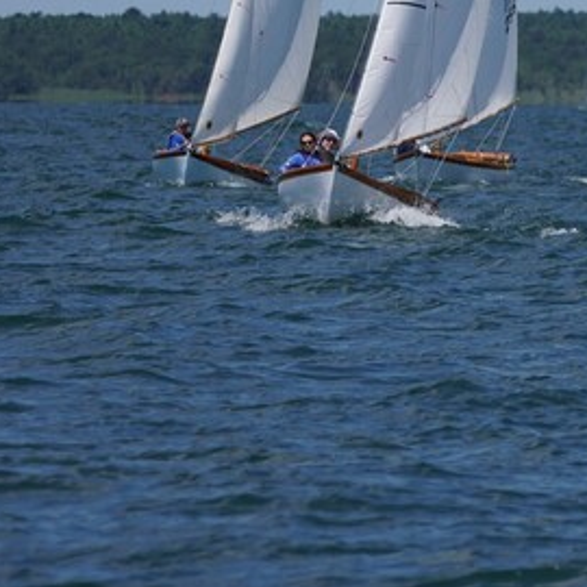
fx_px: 13569
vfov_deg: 2.5
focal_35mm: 707
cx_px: 752
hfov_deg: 2.5
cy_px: 18
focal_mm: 187
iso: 125
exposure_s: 1/1600
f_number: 5.6
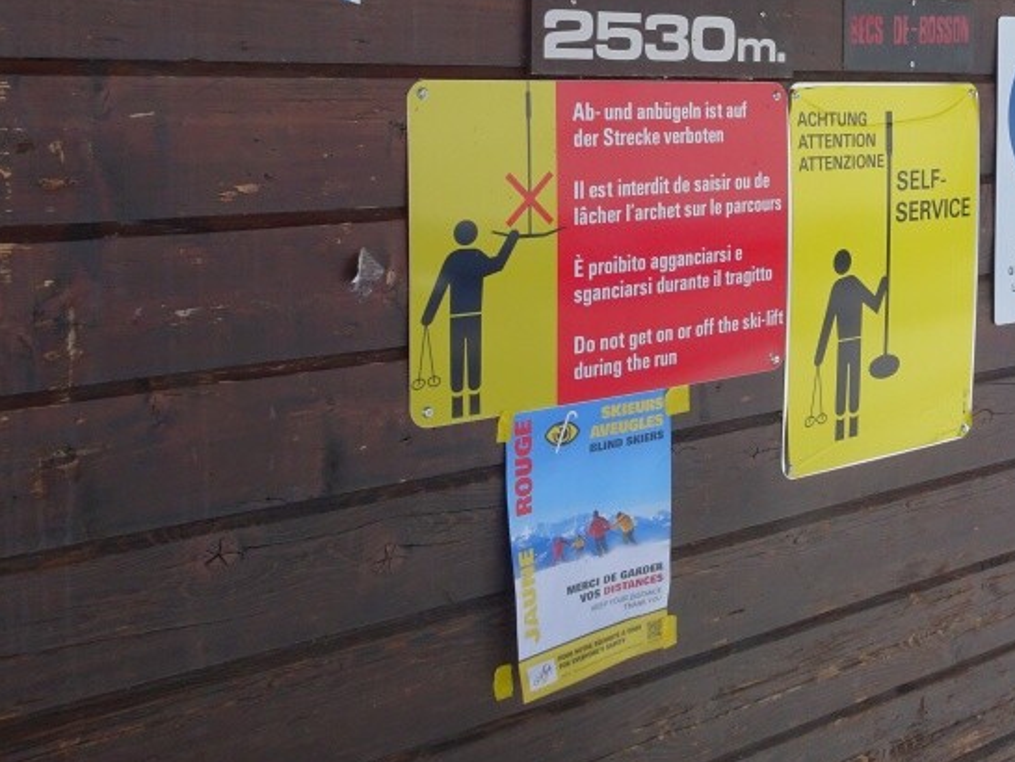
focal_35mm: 45
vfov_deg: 31.5
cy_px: 173
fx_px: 1320
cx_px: 742
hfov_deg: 41.0
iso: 80
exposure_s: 1/1250
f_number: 3.5
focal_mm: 4.1
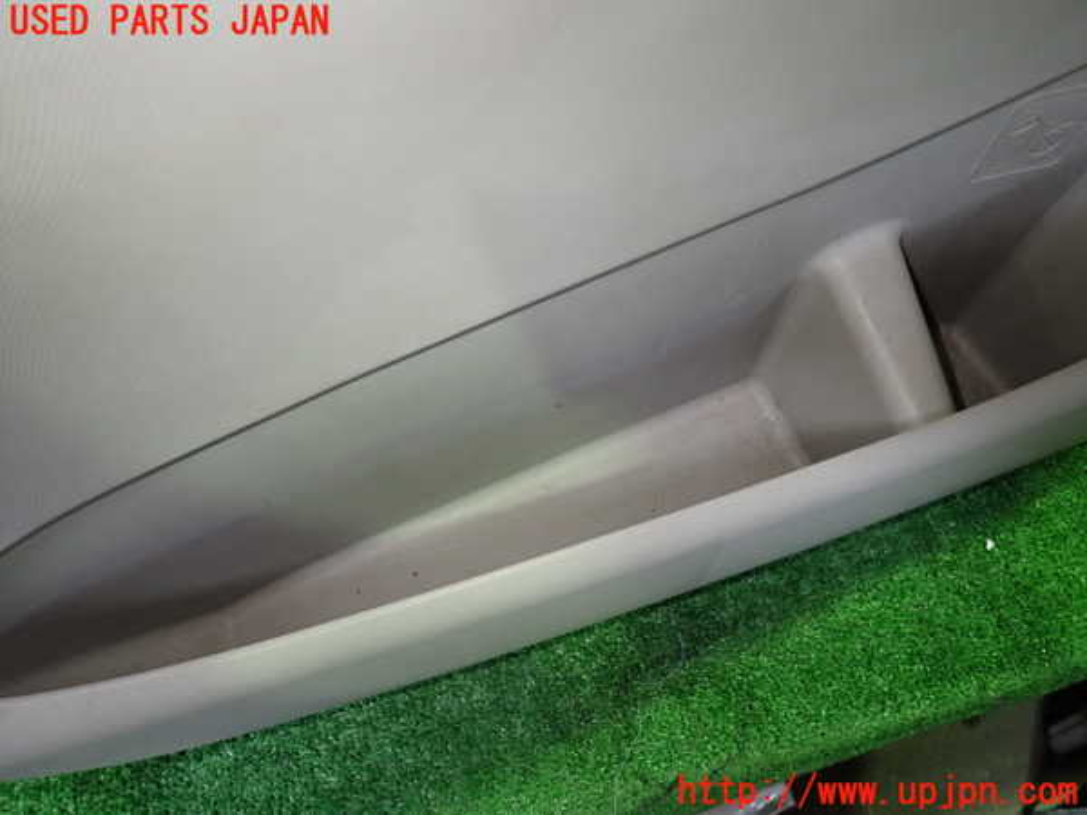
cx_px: 544
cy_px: 408
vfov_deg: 54.9
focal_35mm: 25
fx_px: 785
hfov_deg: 69.4
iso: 320
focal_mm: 4.5
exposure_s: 1/30
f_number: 2
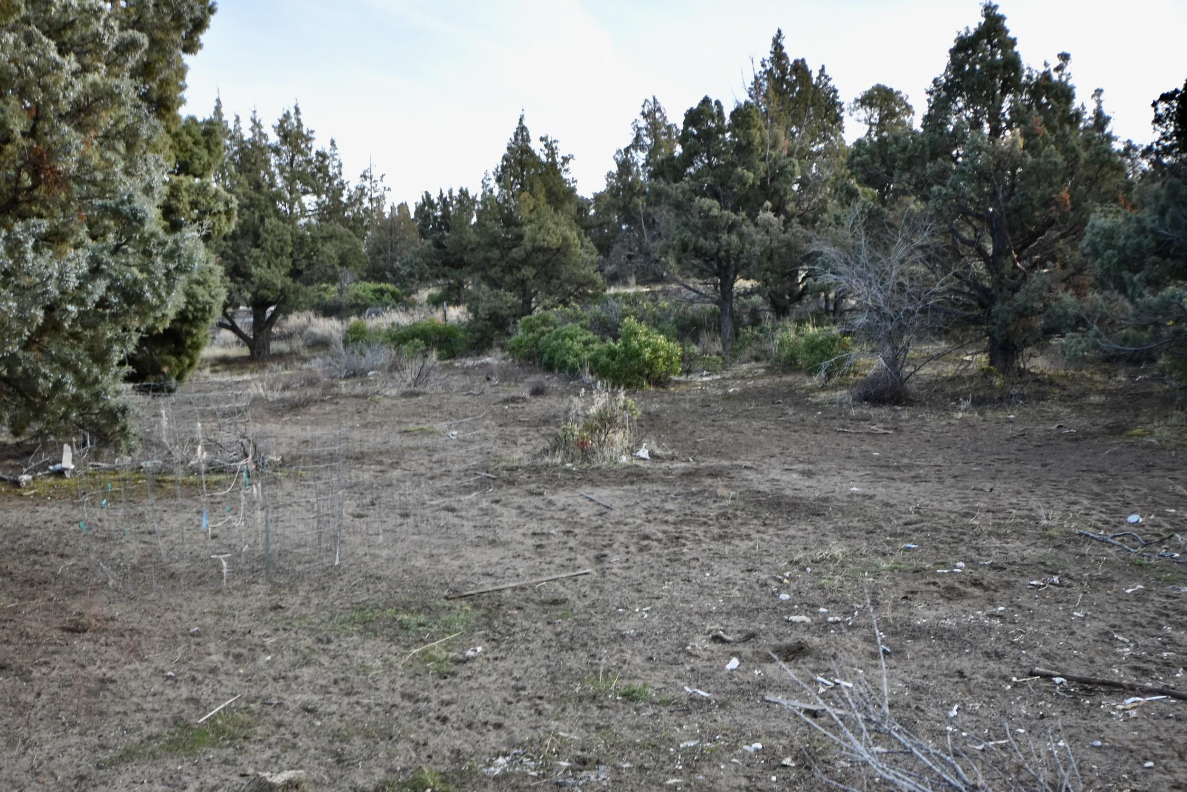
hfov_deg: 53.1
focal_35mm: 36
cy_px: 396
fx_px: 1187
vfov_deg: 36.9
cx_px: 594
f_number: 5
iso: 400
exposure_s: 1/250
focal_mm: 24
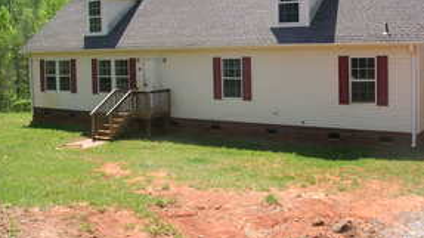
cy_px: 61
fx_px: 562
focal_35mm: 50
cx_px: 241
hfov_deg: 41.3
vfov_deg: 23.7
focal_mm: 5.8
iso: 50
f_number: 5.6
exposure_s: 1/153
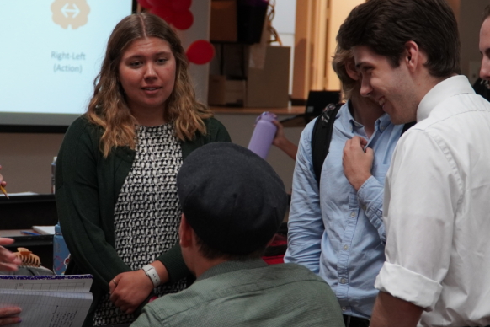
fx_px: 1293
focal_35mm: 95
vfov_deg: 14.4
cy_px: 153
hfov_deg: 21.4
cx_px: 205
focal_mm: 36
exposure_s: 1/60
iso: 800
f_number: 4
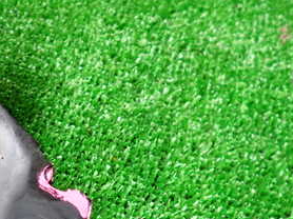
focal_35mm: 54
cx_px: 62
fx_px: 457
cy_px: 211
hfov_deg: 34.6
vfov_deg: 25.8
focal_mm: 4.5
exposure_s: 1/125
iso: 125
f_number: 2
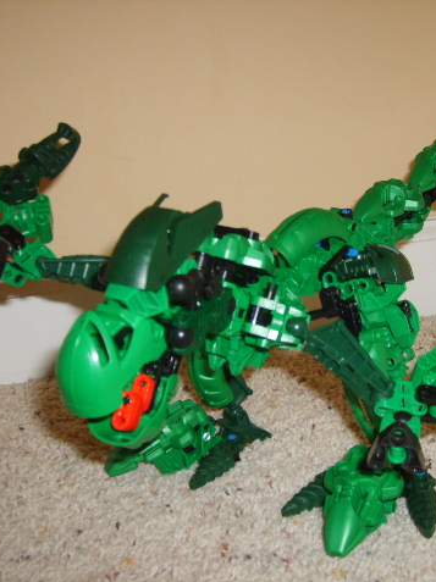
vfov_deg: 40.5
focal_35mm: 47
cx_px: 293
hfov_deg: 30.6
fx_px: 790
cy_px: 292
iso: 100
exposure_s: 1/45
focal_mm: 5.8
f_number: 2.8
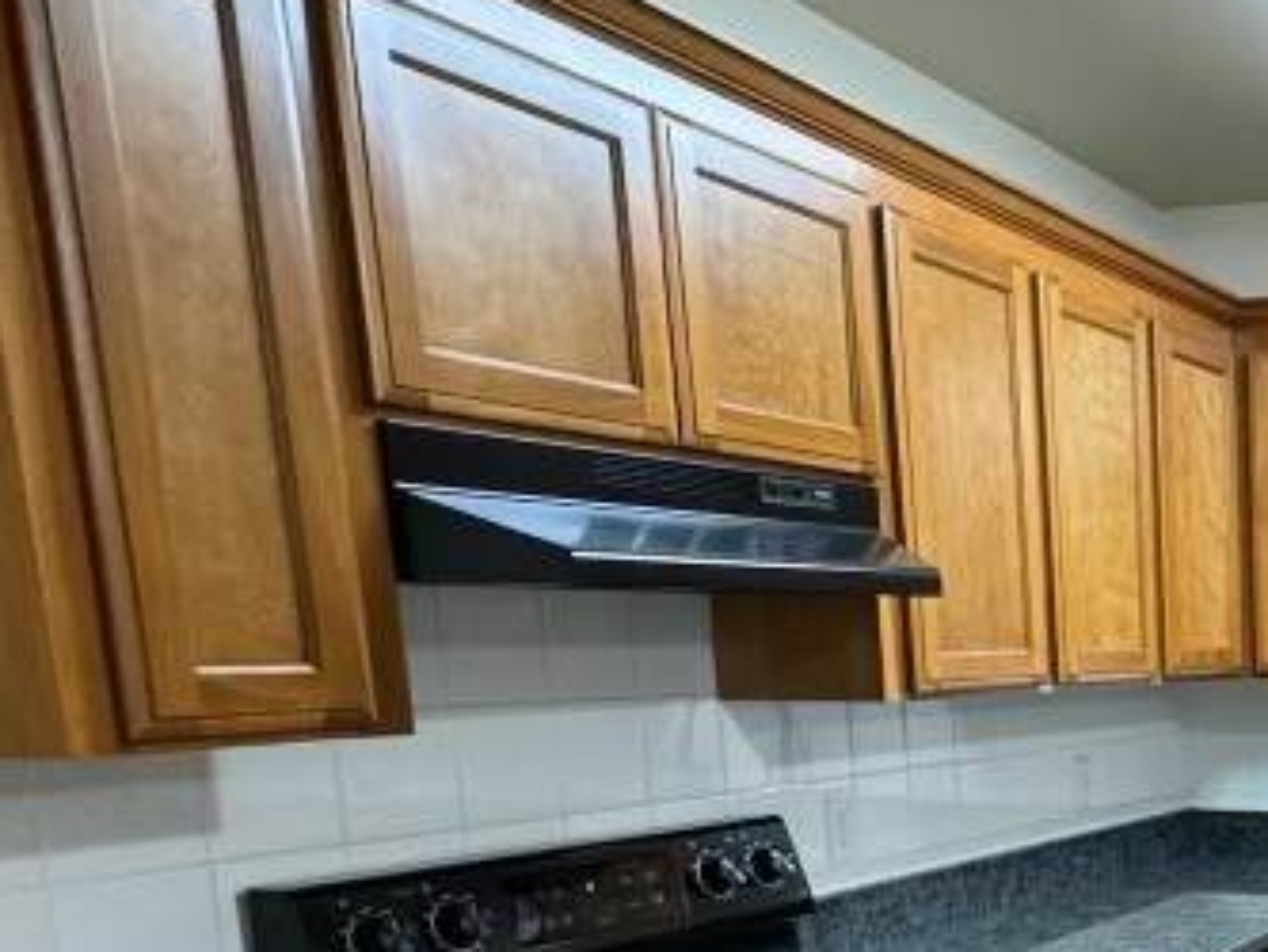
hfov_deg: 36.0
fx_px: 1576
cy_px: 933
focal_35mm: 43
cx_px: 1455
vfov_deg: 31.3
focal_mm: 2.22
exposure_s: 1/60
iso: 800
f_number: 2.2
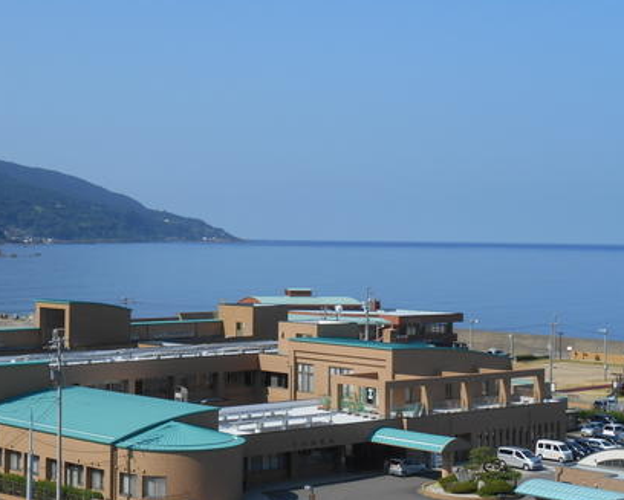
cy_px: 263
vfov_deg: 20.2
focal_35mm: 76
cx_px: 206
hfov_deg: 24.9
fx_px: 1405
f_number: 4.2
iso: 80
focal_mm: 9.5
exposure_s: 1/800
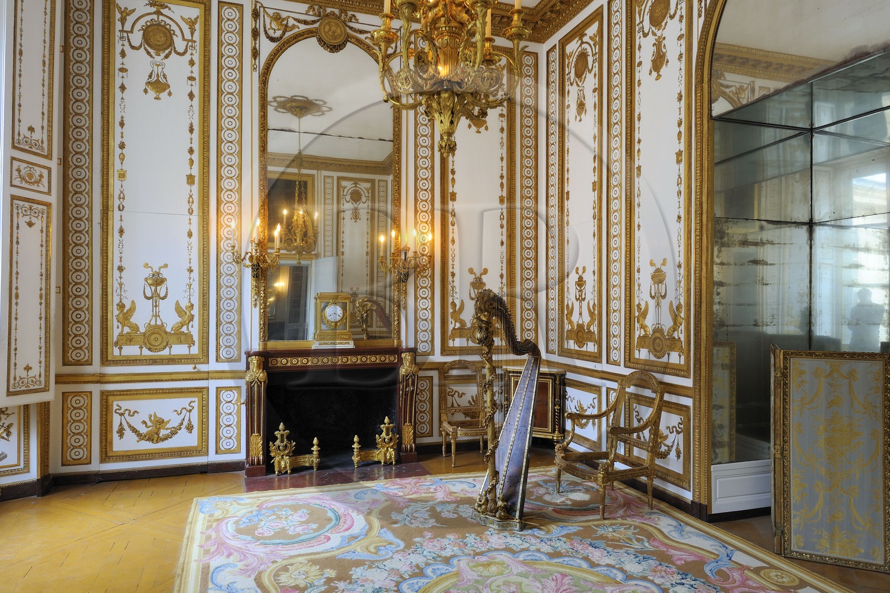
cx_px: 445
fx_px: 544
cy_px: 296
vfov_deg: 57.2
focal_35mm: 22
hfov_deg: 78.6
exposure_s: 1
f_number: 10
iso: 200
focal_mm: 22
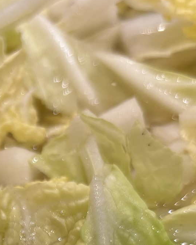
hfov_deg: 18.8
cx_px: -54
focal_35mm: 76
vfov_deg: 23.6
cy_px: 264
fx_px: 551
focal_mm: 5.7
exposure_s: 1/100
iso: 64
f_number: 1.5
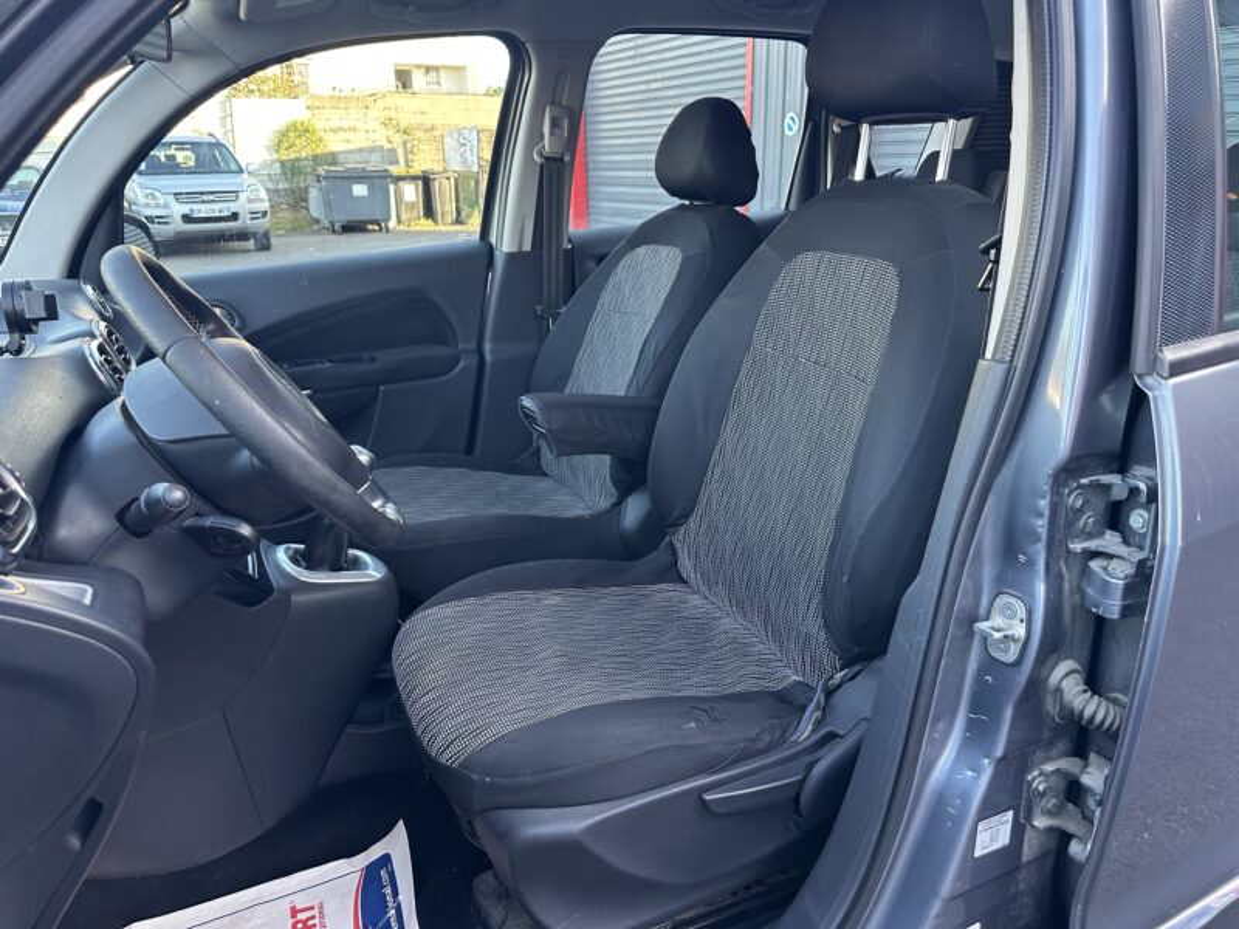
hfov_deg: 71.6
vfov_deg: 56.8
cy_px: 464
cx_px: 620
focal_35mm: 24
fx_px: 859
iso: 250
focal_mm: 6.86
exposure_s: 1/112
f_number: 1.78
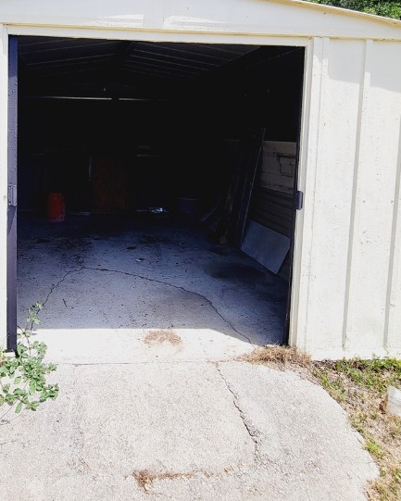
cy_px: 157
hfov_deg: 56.0
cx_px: 101
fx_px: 356
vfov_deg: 67.8
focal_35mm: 24
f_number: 2.2
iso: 50
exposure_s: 1/984
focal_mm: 2.2
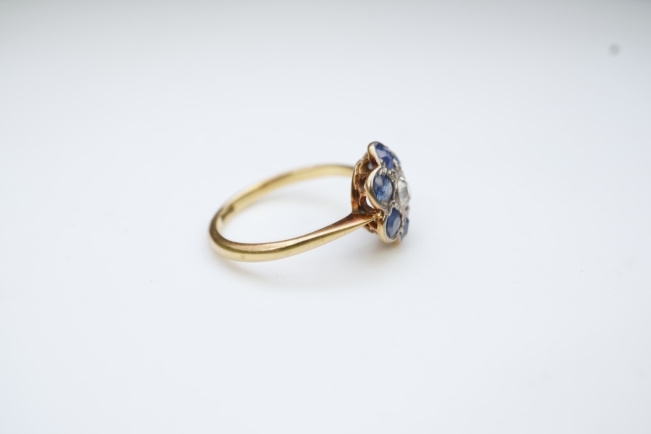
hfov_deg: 43.6
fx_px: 814
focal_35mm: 45
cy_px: 217
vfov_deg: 29.9
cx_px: 326
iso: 250
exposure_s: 1/25
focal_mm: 30
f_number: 11
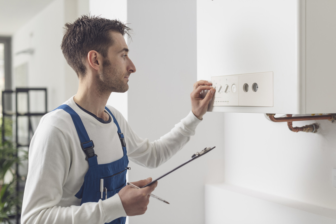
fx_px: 467
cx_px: 168
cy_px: 112
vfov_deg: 27.0
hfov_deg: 39.6
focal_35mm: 50
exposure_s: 1/100
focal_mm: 50
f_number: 2.8
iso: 250
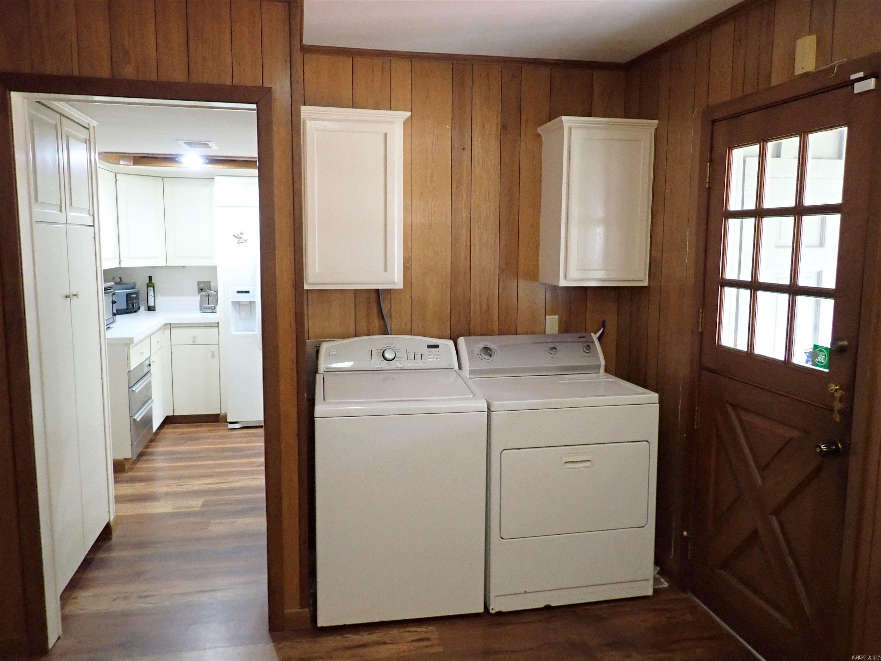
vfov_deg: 54.9
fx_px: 636
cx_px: 440
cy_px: 330
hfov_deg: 69.4
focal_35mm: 25
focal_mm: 4.5
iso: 400
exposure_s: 1/30
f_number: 2
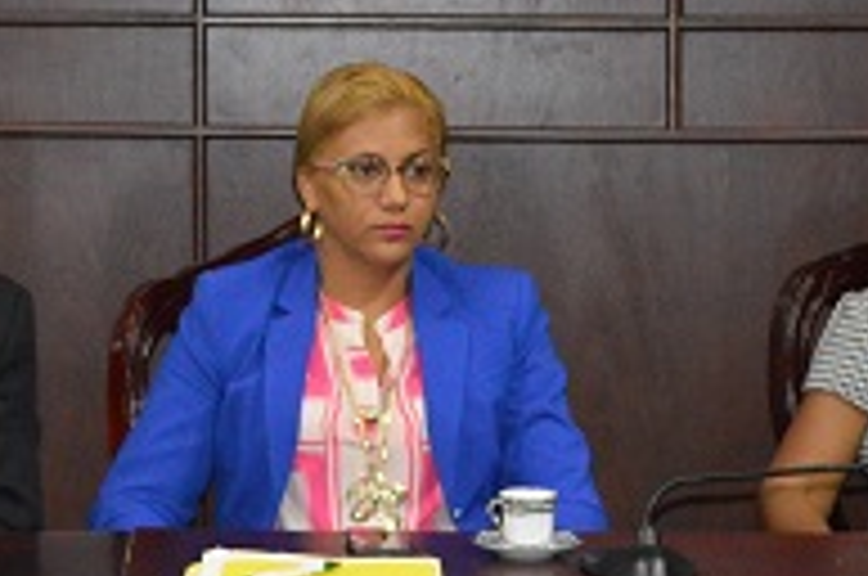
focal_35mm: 164
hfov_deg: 12.5
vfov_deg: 8.4
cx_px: 103
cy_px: 158
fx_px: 3937
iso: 3200
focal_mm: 35
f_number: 5
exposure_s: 1/60
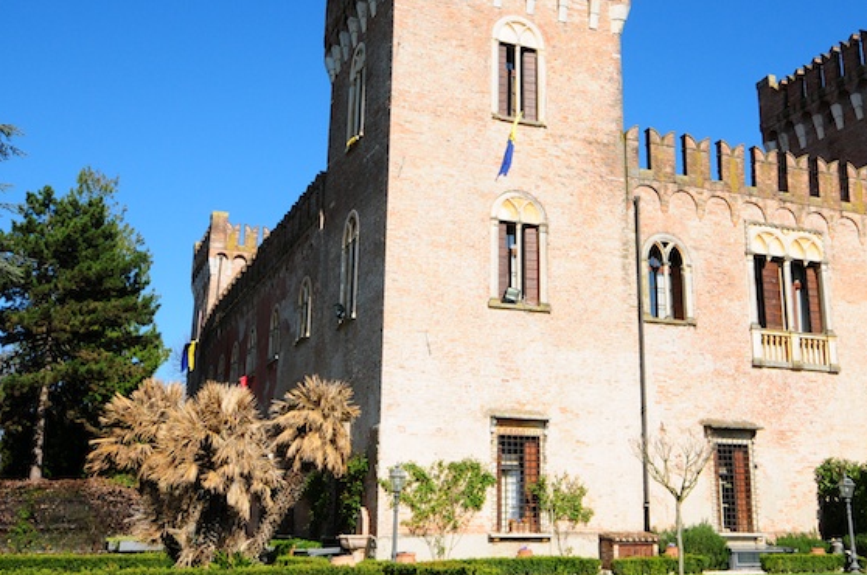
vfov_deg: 31.0
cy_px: 226
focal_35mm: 43
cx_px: 517
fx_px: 1034
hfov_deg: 45.3
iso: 250
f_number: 14
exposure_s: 1/200
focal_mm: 20
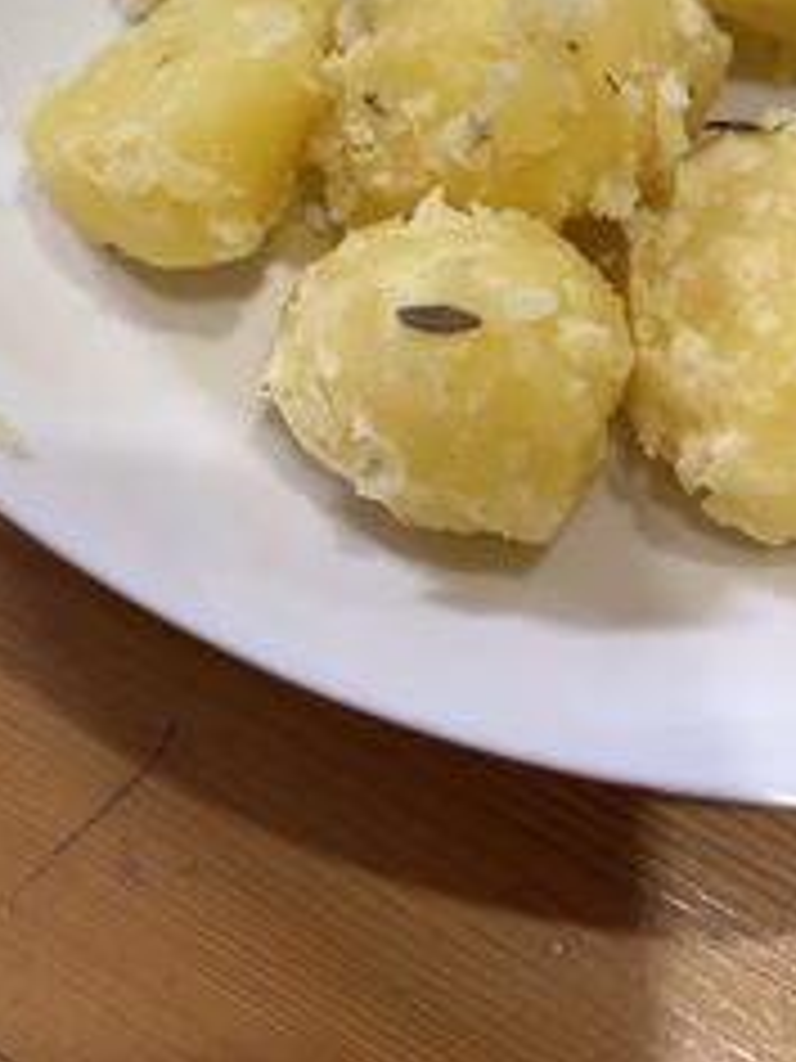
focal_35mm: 44
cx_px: 297
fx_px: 1349
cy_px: 243
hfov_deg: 32.7
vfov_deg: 41.5
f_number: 1.5
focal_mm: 5.7
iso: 125
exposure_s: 1/100
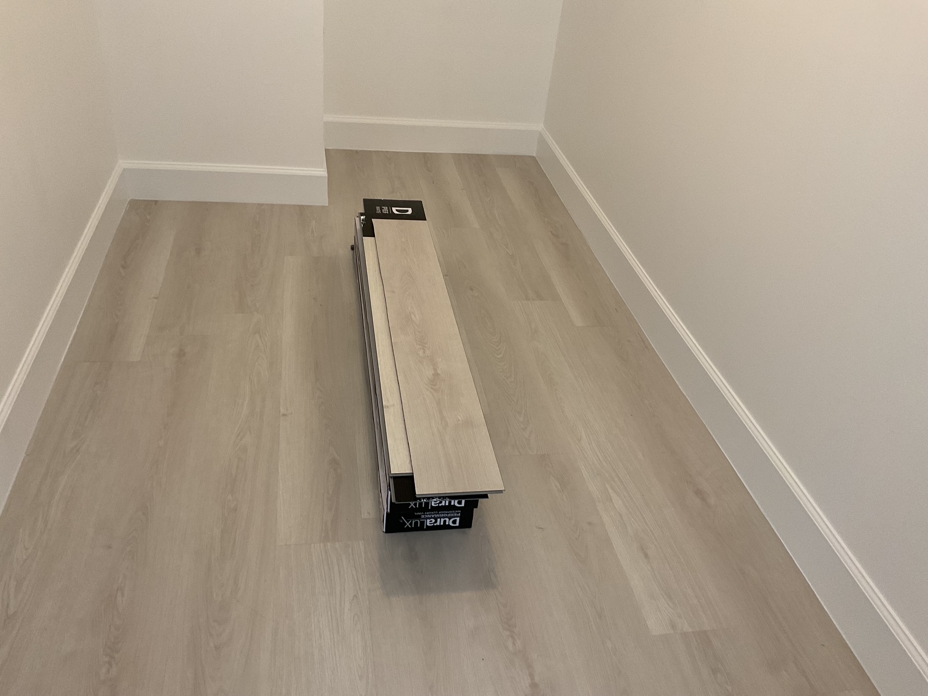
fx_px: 777
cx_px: 464
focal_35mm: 29
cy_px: 348
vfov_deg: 48.2
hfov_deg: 61.7
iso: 80
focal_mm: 3
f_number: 1.8
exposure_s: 1/50
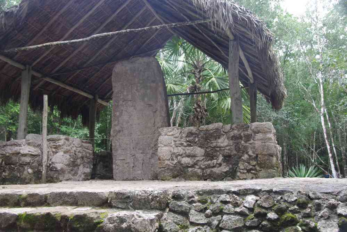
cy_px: 116
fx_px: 361
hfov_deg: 51.3
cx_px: 174
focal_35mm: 38
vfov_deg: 35.5
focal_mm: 25
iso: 800
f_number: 5.6
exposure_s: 1/50
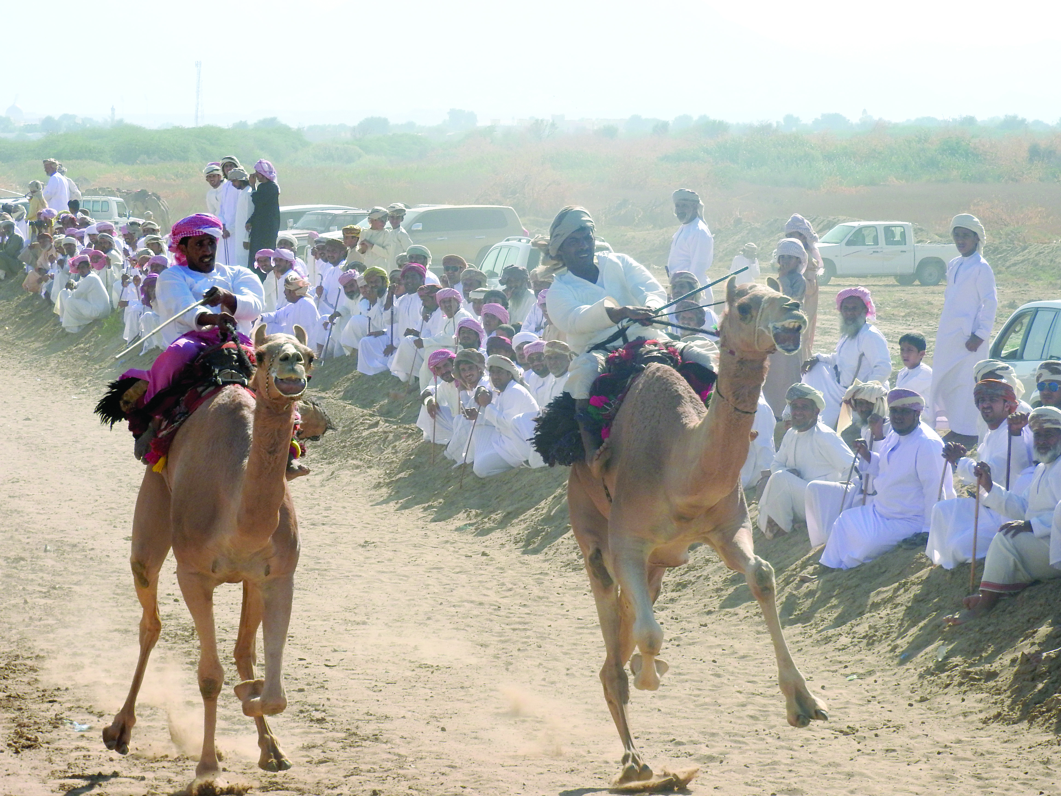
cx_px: 530
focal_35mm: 170
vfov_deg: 8.7
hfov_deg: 11.6
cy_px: 398
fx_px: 5211
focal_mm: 30.5
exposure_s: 1/800
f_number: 5.2
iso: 100
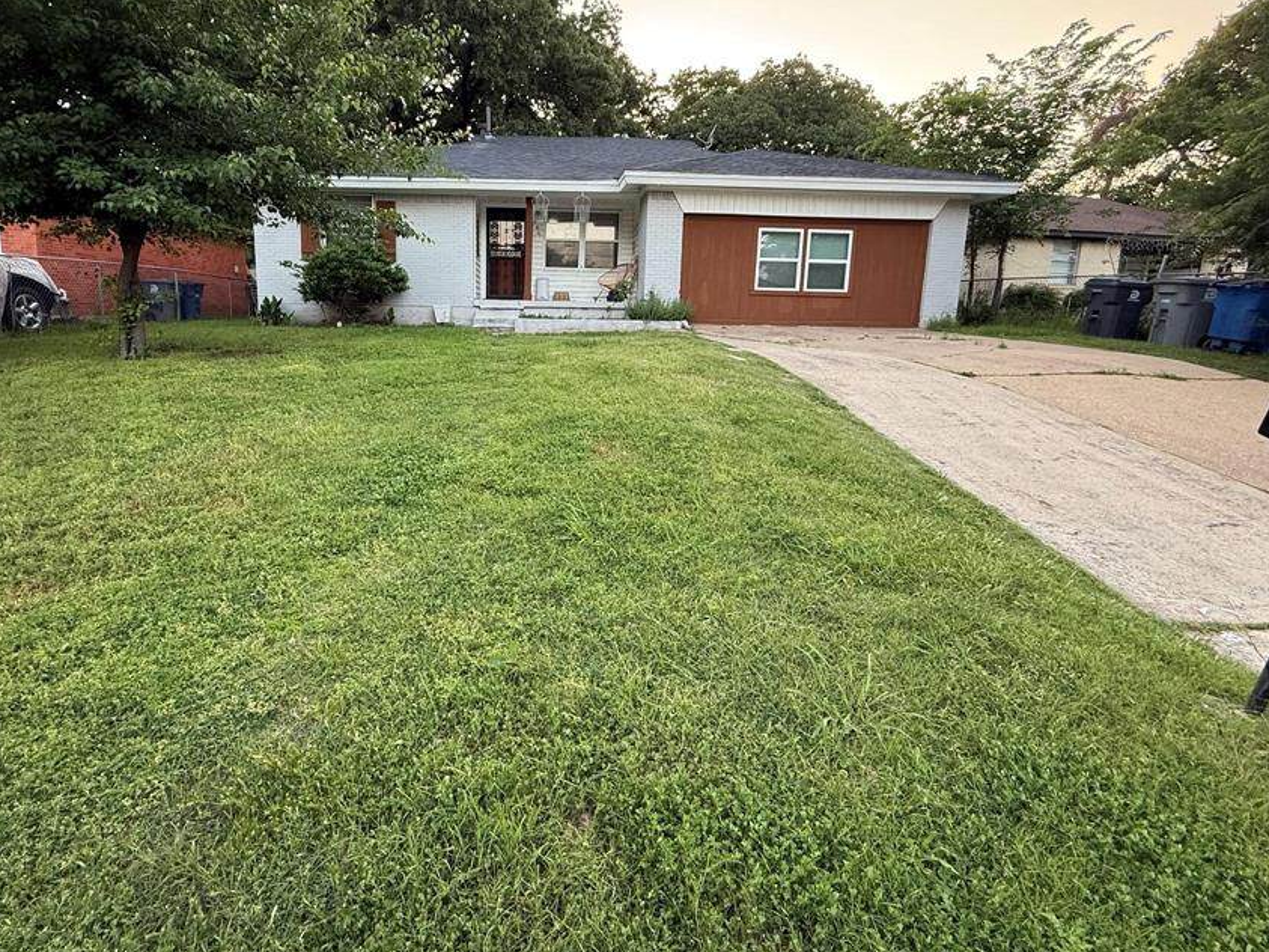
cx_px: 549
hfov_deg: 90.5
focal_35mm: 17
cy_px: 405
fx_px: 623
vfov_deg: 74.3
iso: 160
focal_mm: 2.22
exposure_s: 1/99
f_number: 2.2
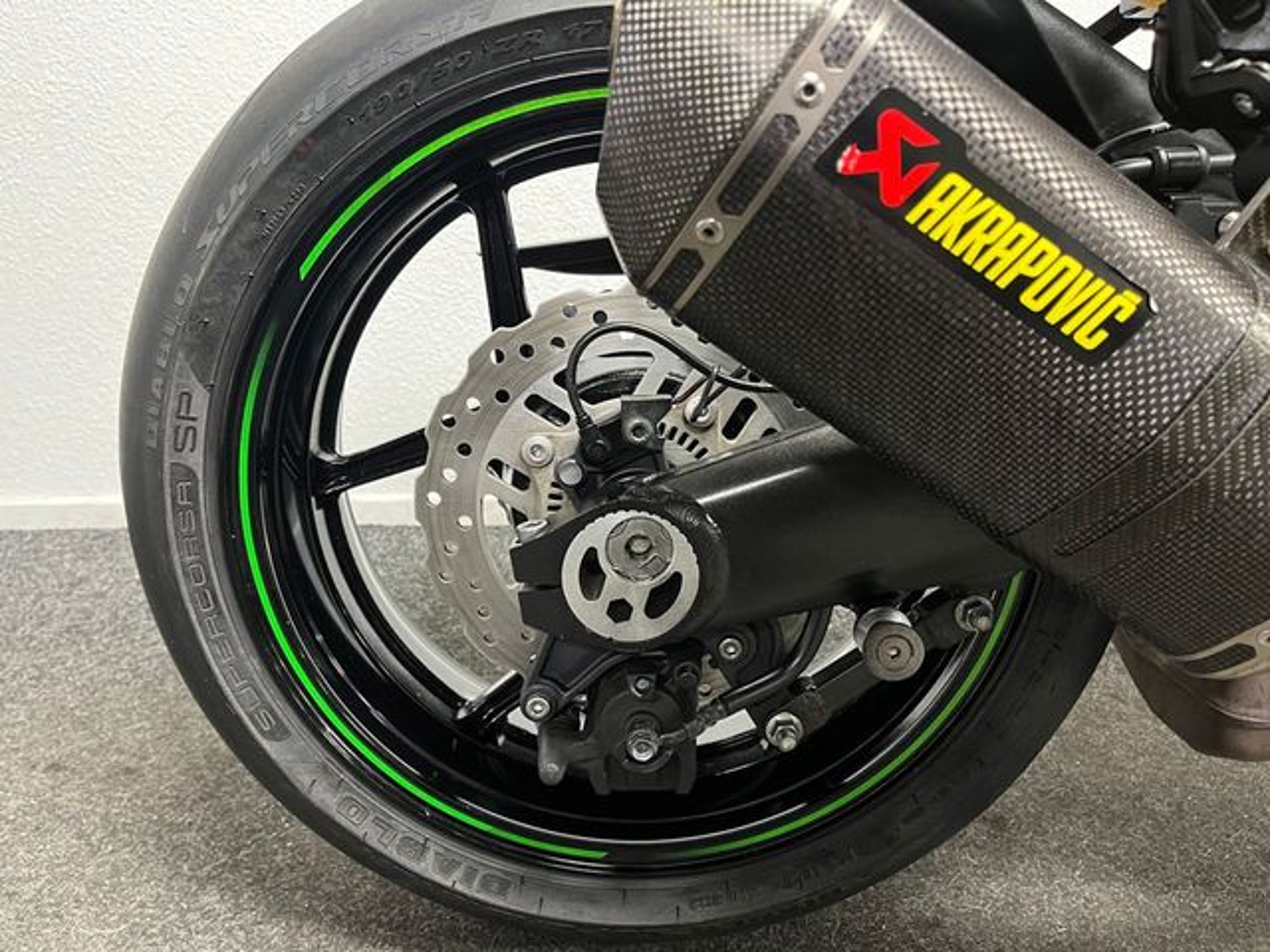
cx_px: 635
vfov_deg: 53.1
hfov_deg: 67.3
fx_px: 954
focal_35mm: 26
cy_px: 476
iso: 500
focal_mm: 5.1
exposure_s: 1/33
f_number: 1.6
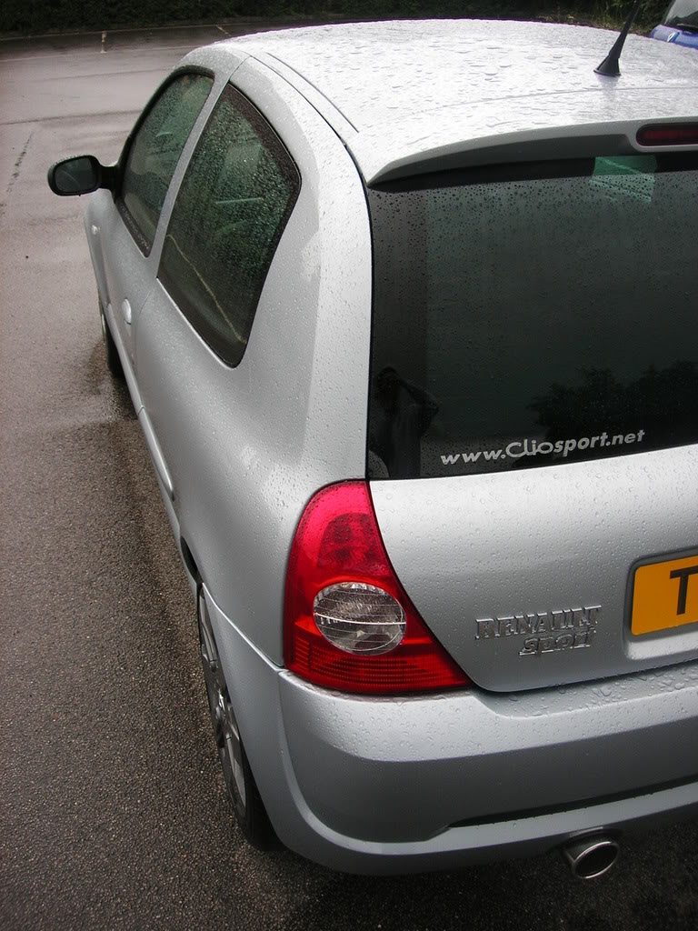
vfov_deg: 49.0
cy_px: 466
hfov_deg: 37.7
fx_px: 1022
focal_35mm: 38
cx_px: 349
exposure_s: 1/37
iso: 64
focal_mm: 7.8
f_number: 2.8
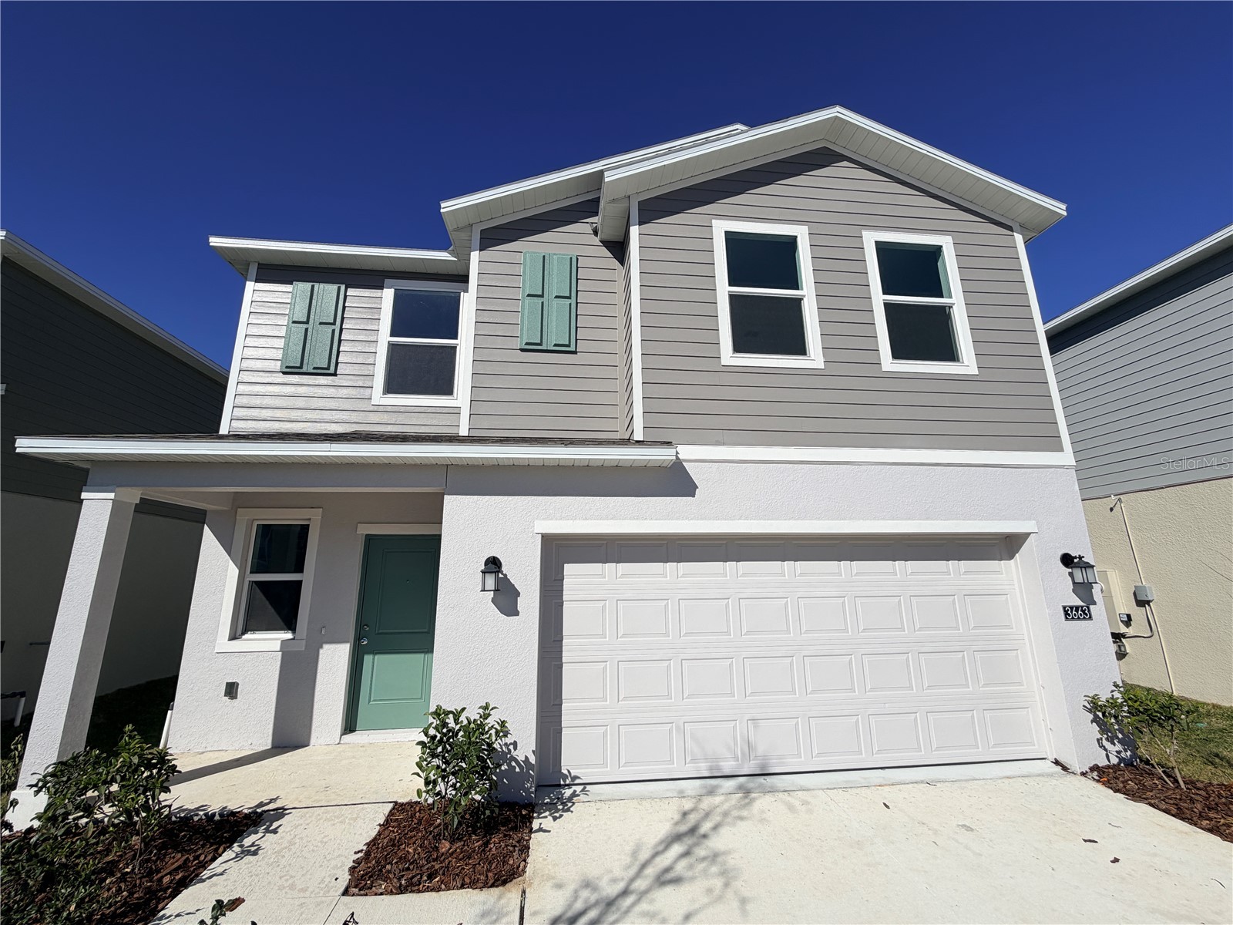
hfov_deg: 102.1
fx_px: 499
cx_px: 616
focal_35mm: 14
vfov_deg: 85.7
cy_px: 462
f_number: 2.2
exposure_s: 1/2024
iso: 20
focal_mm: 2.22
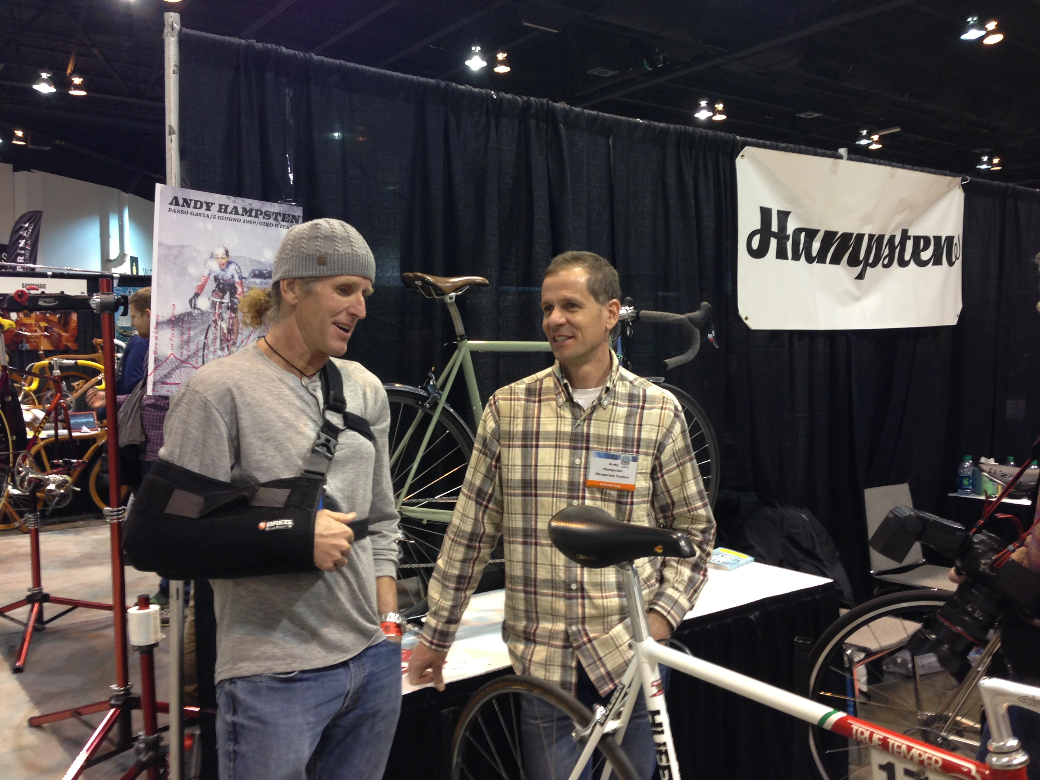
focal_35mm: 33
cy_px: 390
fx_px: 991
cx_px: 520
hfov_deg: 55.4
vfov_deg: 42.9
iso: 80
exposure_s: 1/20
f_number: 2.4
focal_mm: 4.13
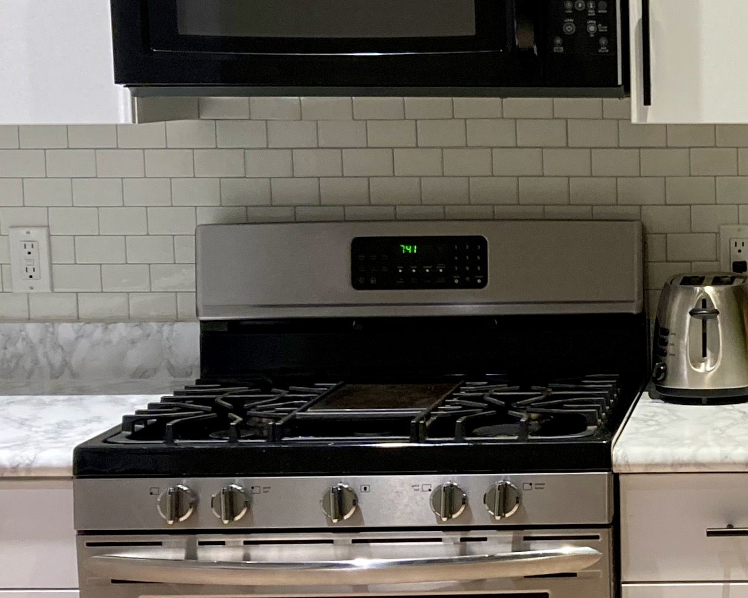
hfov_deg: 22.2
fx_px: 1793
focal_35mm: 81
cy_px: 342
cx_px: 842
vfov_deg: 18.9
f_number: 1.8
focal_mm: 3.99
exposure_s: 1/60
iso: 125
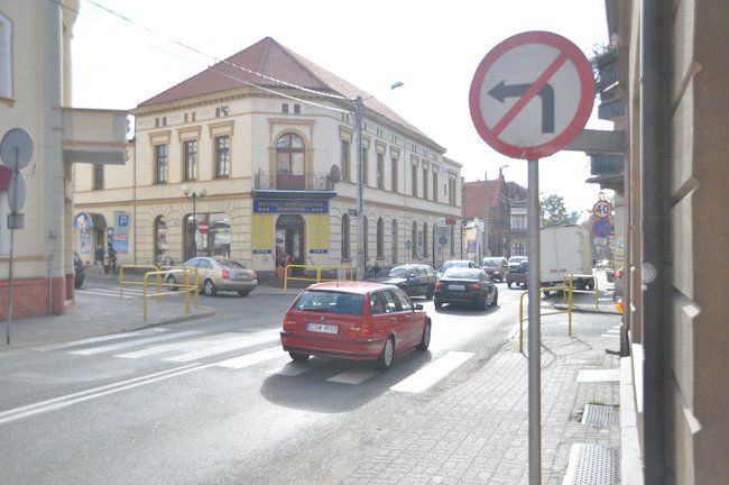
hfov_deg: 57.3
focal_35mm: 33
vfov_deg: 39.9
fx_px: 668
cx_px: 364
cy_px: 242
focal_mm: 22
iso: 1000
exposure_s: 1/4000
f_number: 4
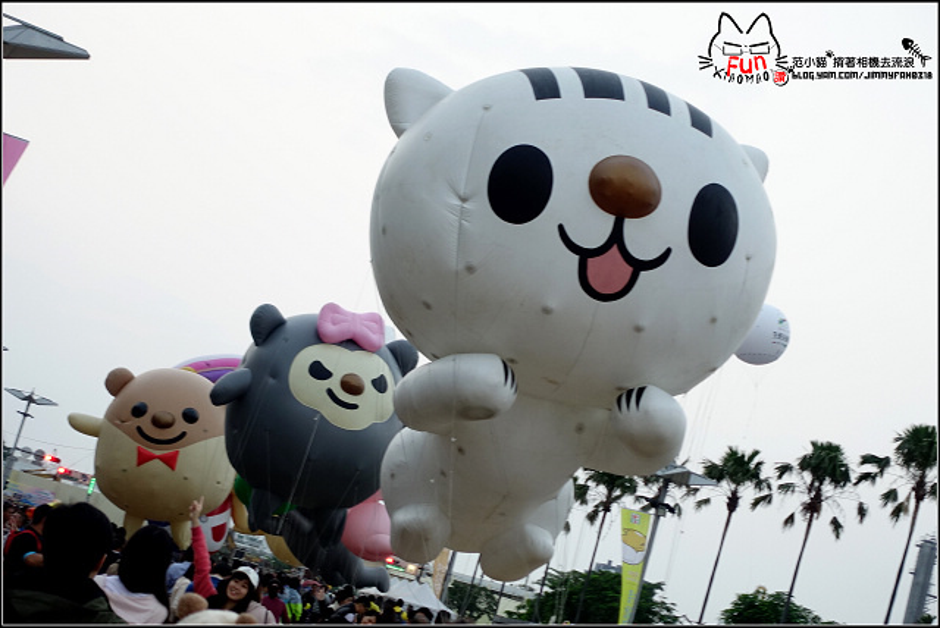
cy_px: 314
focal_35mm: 70
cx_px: 470
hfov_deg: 28.8
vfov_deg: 19.5
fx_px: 1829
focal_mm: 25.7
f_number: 2.8
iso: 320
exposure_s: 1/80
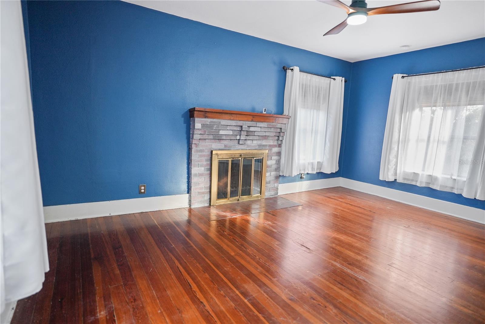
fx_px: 270
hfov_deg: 84.0
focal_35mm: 20
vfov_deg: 62.0
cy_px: 162
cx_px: 242
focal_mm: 20
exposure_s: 1/100
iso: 640
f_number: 1.8
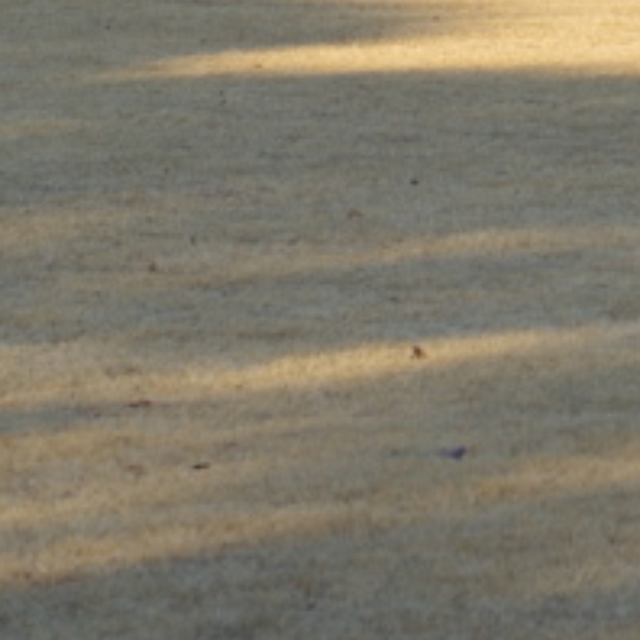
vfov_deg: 5.3
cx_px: 1413
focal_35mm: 329
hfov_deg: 5.2
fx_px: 6882
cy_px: -246
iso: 100
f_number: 6.3
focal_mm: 50
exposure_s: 1/125
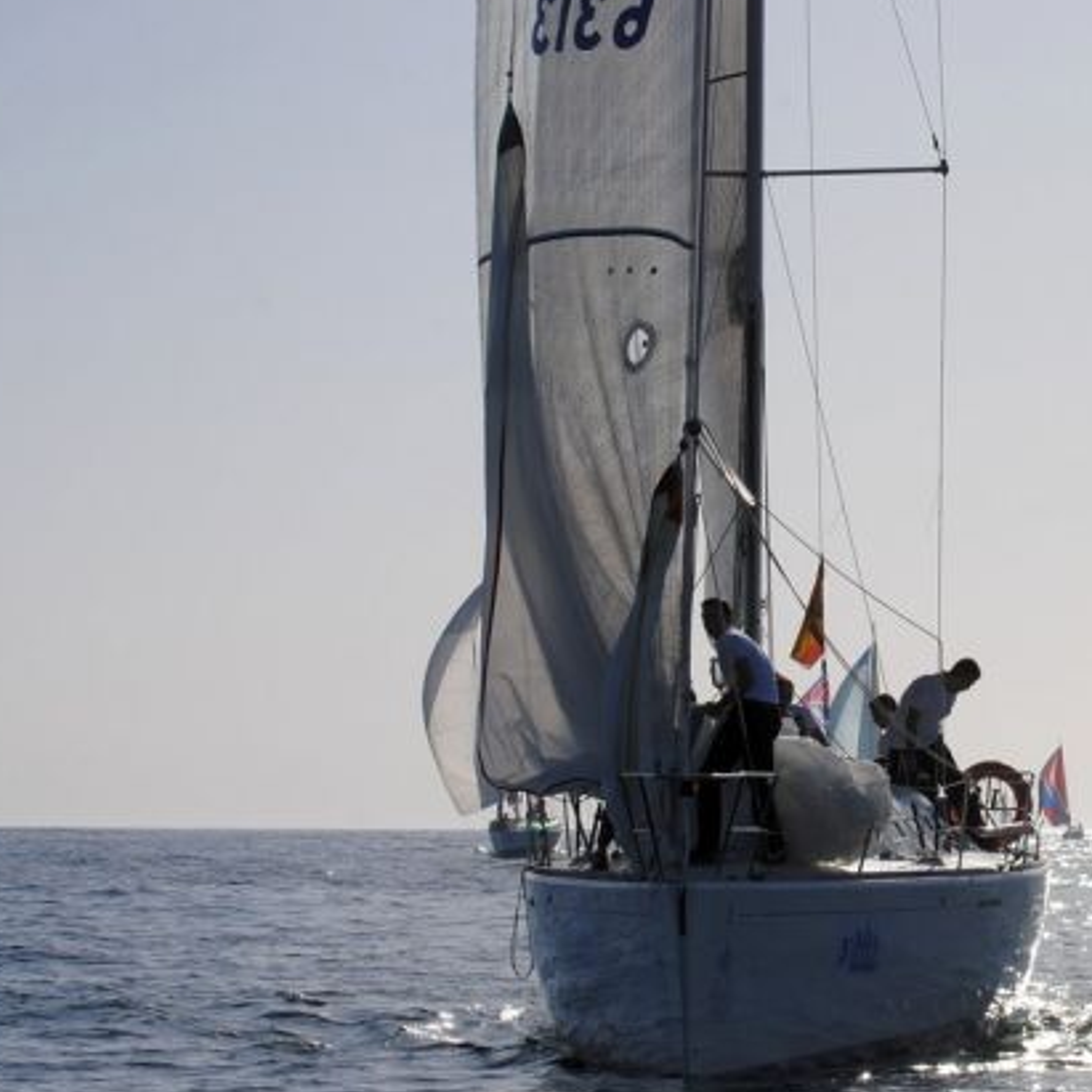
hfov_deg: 12.7
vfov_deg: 12.8
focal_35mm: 137
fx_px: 4883
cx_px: 938
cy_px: 671
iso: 100
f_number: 11
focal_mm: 55
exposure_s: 1/500
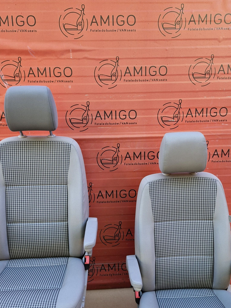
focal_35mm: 36
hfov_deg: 39.7
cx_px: 117
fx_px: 320
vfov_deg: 51.2
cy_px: 175
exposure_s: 1/100
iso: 50
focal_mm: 5.54
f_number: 1.8
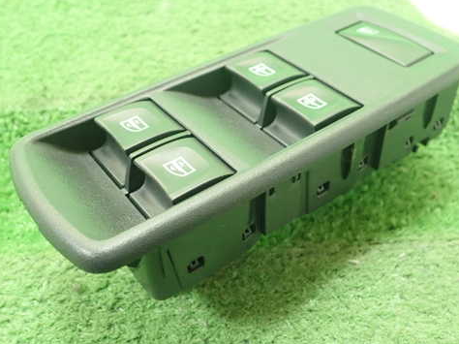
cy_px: 176
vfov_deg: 37.7
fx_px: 504
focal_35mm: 38
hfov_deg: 49.0
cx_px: 236
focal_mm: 5.5
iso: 640
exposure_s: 1/125
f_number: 2.3
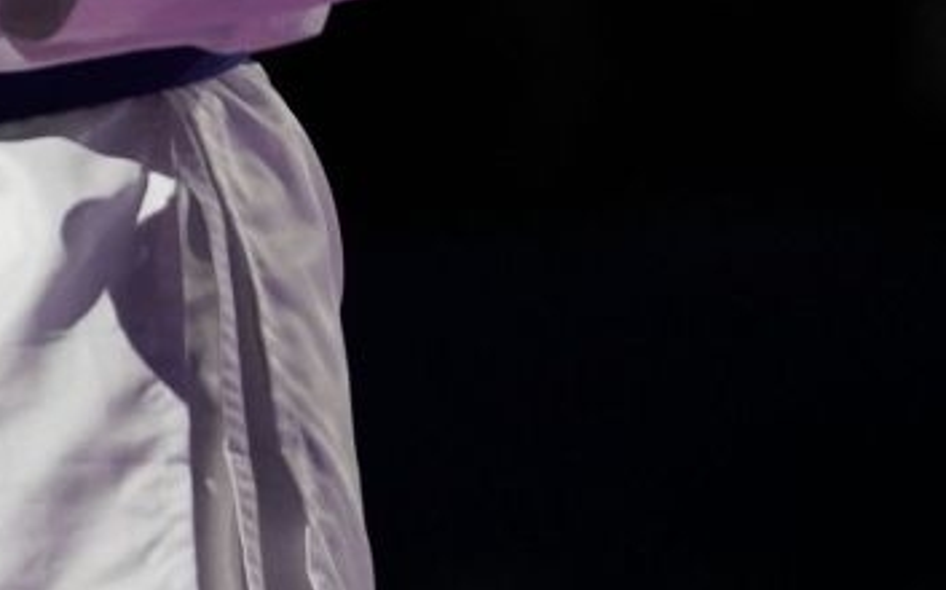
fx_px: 26792
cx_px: -480
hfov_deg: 2.0
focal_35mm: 1040
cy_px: -1014
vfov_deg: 1.3
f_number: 2.8
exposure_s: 1/1000
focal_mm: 200
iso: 2000
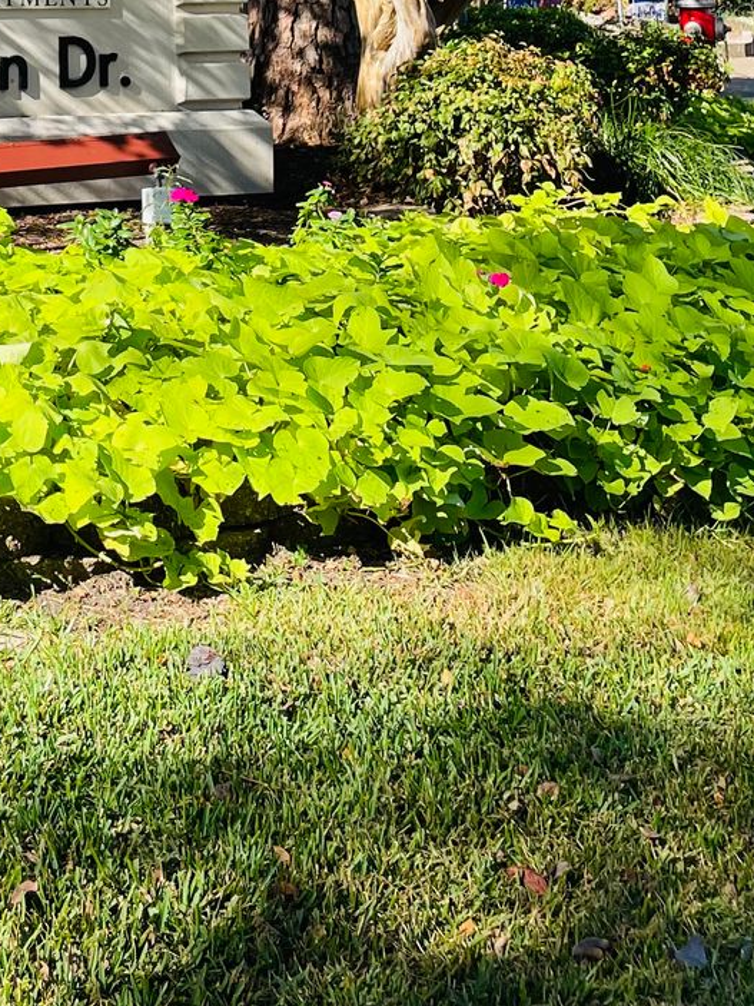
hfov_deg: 19.9
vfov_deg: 24.1
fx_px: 2063
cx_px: -44
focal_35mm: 71
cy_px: -299
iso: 32
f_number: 1.6
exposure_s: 1/1221
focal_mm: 4.2
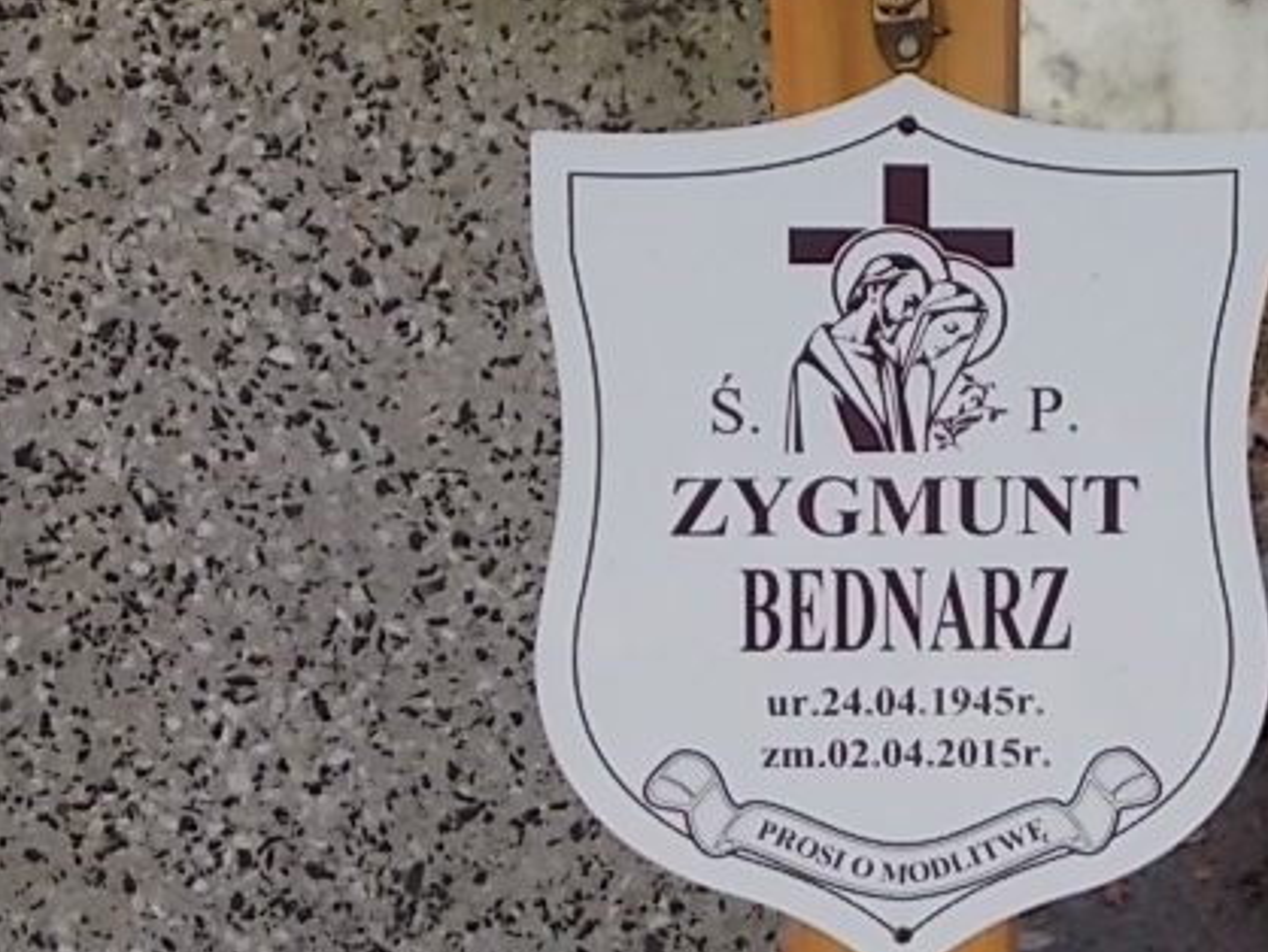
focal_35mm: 199
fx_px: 7294
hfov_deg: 9.9
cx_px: 886
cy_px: 564
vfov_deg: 7.5
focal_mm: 23
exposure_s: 1/60
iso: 125
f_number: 6.5
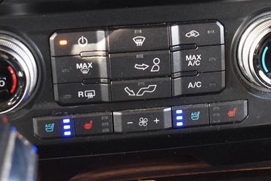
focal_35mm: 80
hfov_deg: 25.4
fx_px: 601
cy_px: 37
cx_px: 158
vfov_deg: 17.0
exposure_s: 1/125
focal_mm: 31
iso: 1250
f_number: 4.2
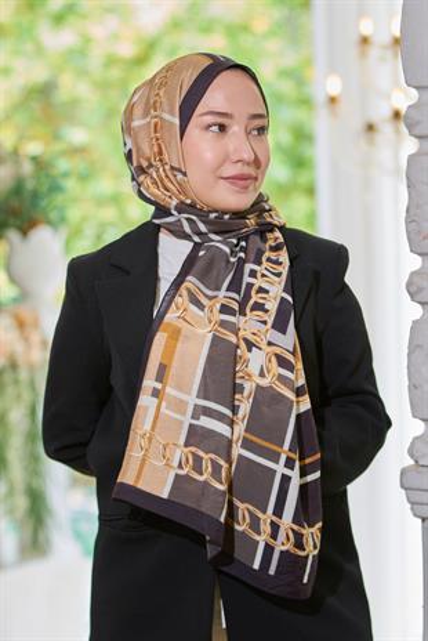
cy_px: 320
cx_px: 214
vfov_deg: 25.3
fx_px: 1424
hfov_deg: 17.1
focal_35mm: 80
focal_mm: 80
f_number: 3.5
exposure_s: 1/60
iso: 400
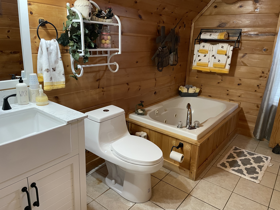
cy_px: 105
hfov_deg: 67.3
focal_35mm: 26
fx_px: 210
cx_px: 140
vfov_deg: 53.1
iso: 500
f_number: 1.6
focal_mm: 4.2
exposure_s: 1/60
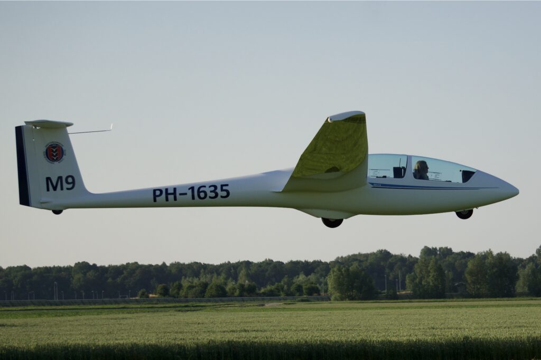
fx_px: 1870
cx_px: 270
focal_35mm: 124
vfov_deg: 11.0
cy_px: 180
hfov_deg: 16.5
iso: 320
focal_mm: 83
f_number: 5
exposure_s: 1/2000
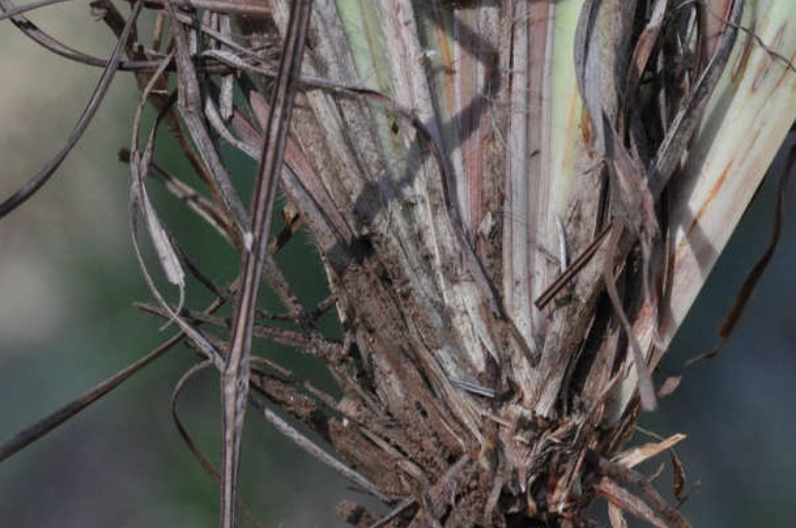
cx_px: 482
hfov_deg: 7.8
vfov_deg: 5.2
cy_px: 196
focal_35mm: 265
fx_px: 5847
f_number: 13
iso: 800
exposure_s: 1/125
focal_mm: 105
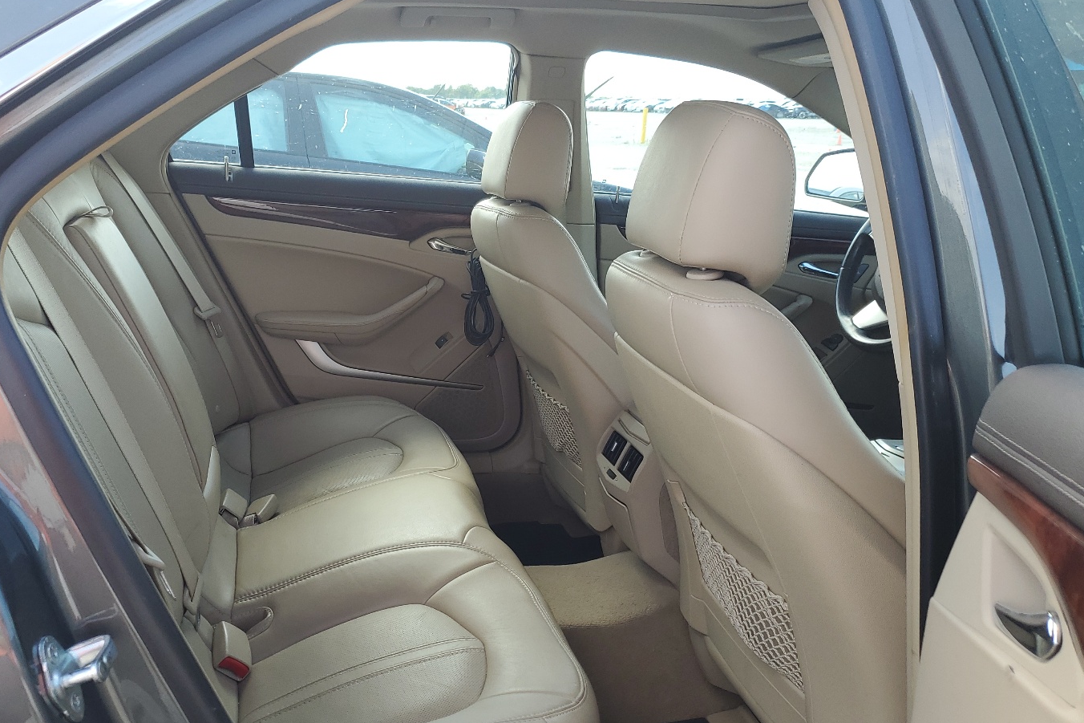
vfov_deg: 41.1
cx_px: 456
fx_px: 963
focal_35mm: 32
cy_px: 361
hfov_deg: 58.4
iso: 50
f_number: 1.5
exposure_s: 1/370
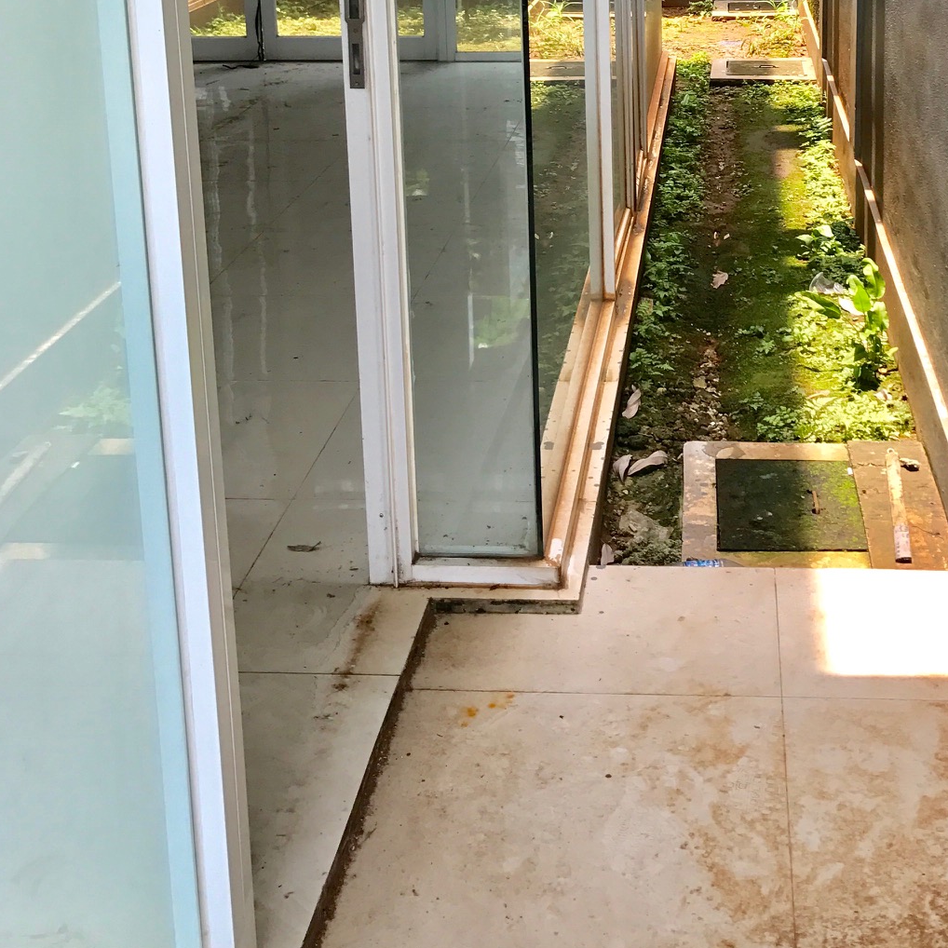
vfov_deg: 32.9
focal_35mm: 49
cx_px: 635
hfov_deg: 34.3
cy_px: 89
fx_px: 1518
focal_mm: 3.99
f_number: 1.8
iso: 20
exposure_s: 1/240
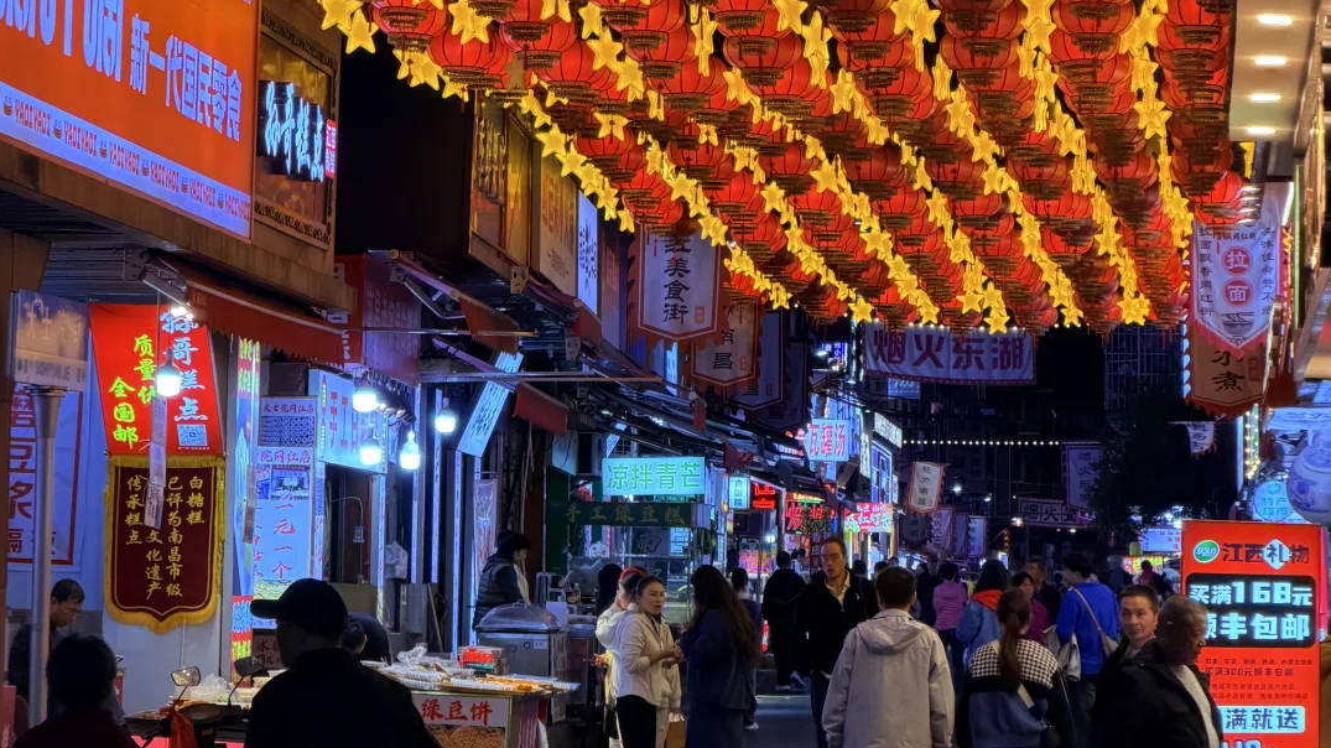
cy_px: -1
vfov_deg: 8.3
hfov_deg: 14.7
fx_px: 5151
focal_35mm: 146
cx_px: 665
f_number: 2.8
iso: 250
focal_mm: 16.89
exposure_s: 1/100
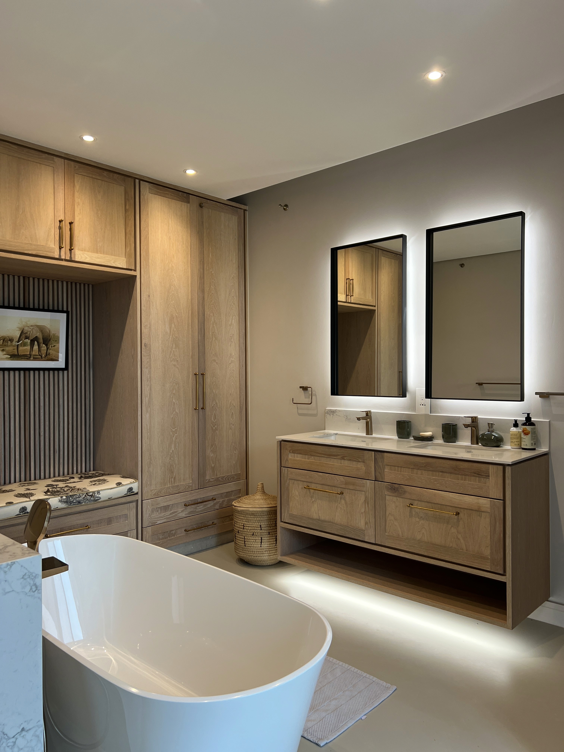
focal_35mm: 26
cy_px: 376
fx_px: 565
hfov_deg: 53.1
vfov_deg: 67.3
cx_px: 282
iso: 64
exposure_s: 1/100
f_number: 1.5
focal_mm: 5.7
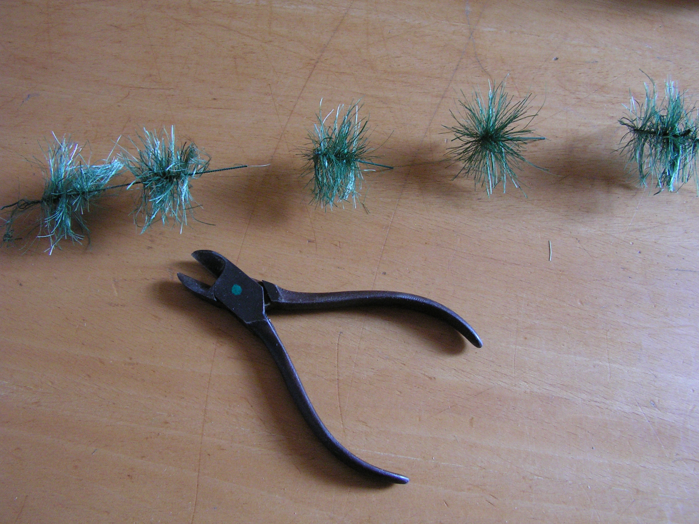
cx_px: 350
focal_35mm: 36
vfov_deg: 39.7
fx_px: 727
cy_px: 262
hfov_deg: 51.4
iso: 200
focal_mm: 6
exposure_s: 1/40
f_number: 3.2
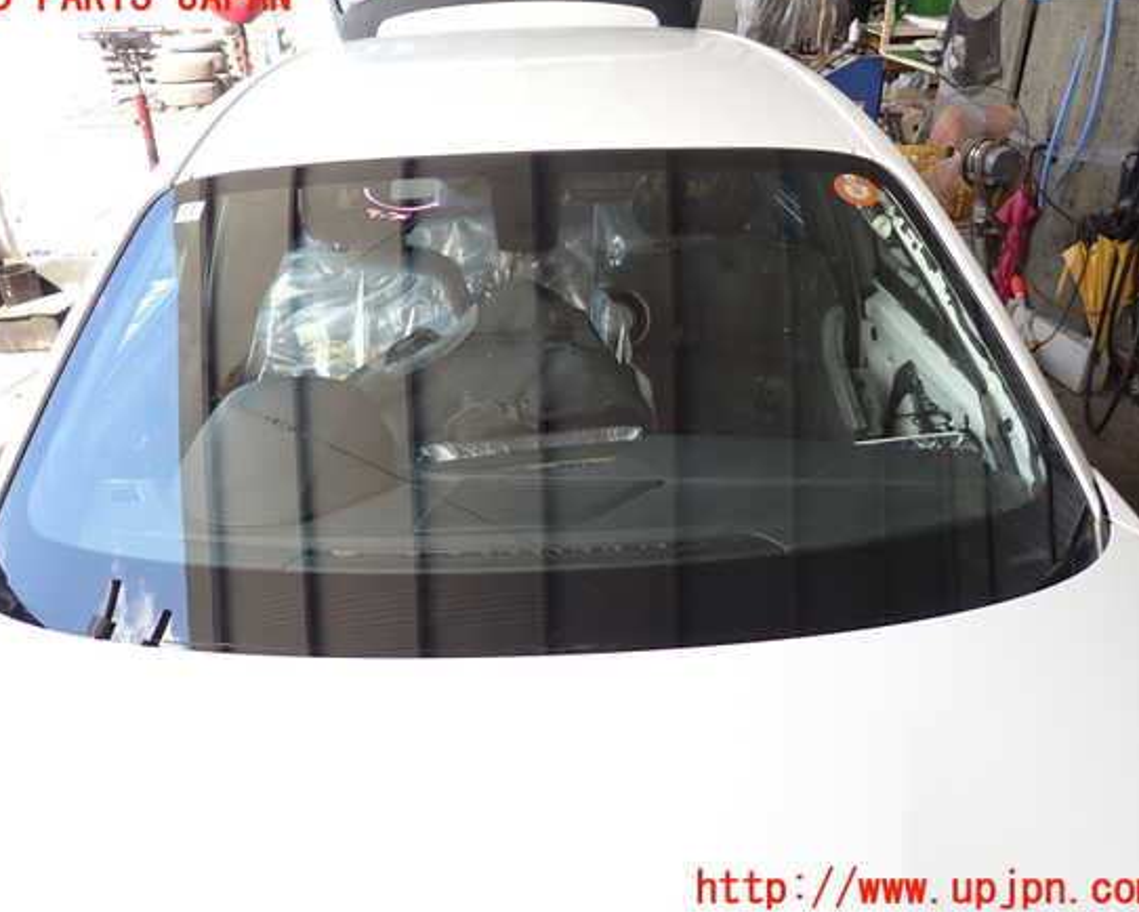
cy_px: 443
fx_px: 910
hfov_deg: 64.0
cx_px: 540
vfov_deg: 53.2
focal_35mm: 27
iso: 100
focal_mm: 4.5
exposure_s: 1/200
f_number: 2
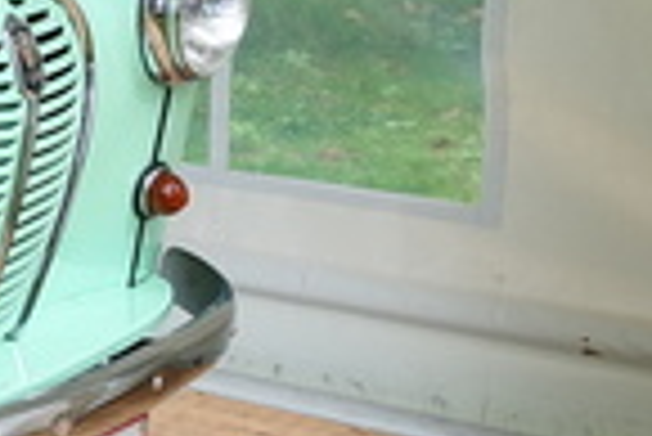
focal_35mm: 99
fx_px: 1795
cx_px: -652
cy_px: 40
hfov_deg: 16.0
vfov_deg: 13.7
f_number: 4
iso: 125
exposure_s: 1/80
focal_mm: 8.85
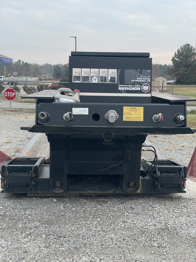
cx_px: 98
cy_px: 131
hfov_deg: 28.0
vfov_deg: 36.8
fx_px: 393
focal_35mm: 52
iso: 25
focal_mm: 6
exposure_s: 1/259
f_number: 2
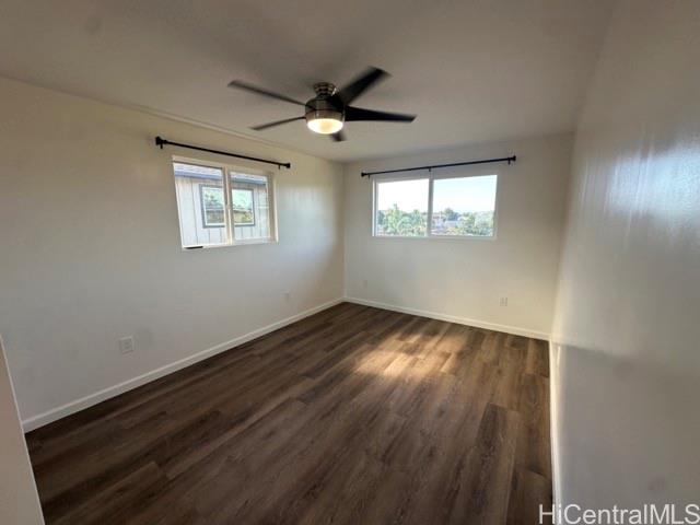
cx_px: 350
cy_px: 262
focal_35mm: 14
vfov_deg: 85.7
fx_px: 283
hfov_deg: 102.1
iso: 80
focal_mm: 2.22
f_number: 2.2
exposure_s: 1/120
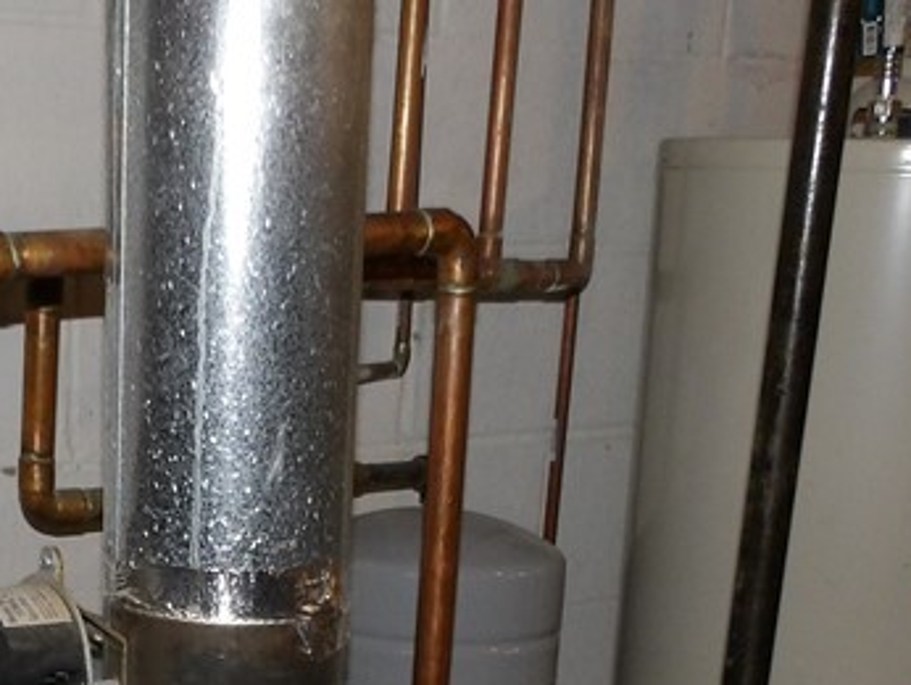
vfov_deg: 19.4
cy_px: 840
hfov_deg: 26.9
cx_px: 182
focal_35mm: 71
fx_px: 1870
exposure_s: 1/30
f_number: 4.1
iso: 200
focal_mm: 4.3
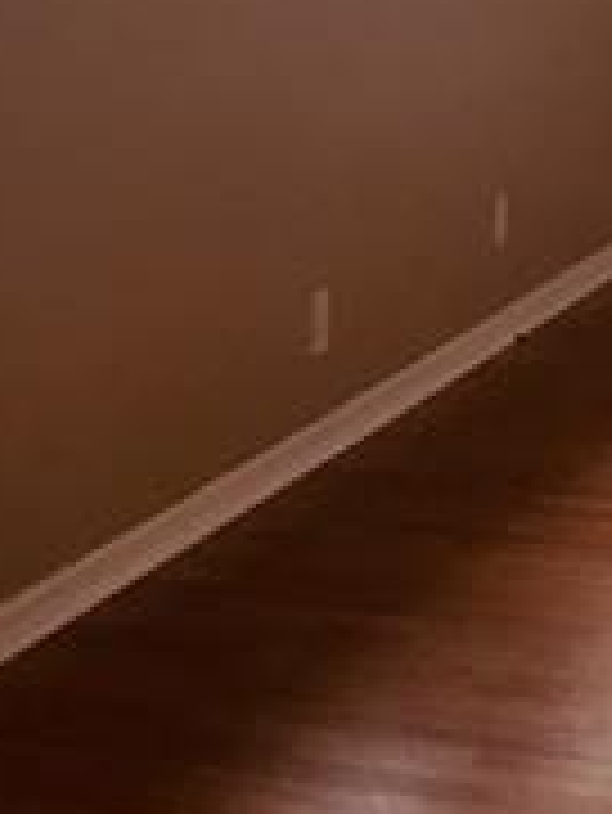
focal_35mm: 123
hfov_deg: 12.1
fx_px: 2896
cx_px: 328
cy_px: -31
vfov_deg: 15.7
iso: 25
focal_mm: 4.15
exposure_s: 1/30
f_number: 2.2
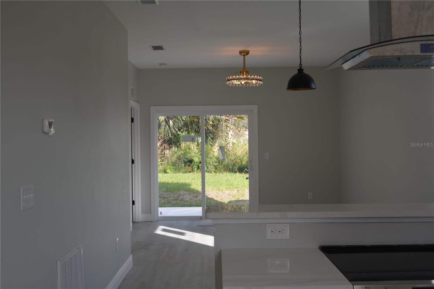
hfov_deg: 46.4
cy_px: 144
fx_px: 506
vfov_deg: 31.9
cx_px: 217
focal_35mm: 42
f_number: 5.6
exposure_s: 1/125
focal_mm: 28
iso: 220
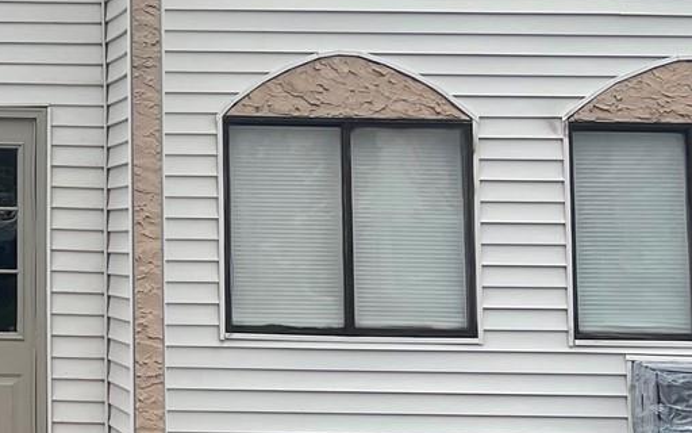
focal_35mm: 106
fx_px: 1999
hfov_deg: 18.4
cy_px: -7
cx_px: -181
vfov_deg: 12.2
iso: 32
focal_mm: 5.1
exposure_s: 1/2488
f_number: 1.6
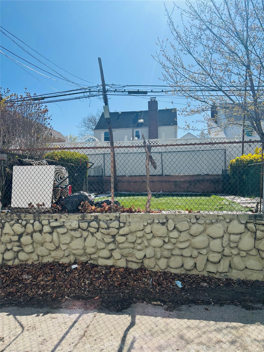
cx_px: 132
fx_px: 264
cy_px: 176
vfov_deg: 67.3
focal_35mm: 26
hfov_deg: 53.1
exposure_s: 1/4630
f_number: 1.6
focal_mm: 5.96
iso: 50
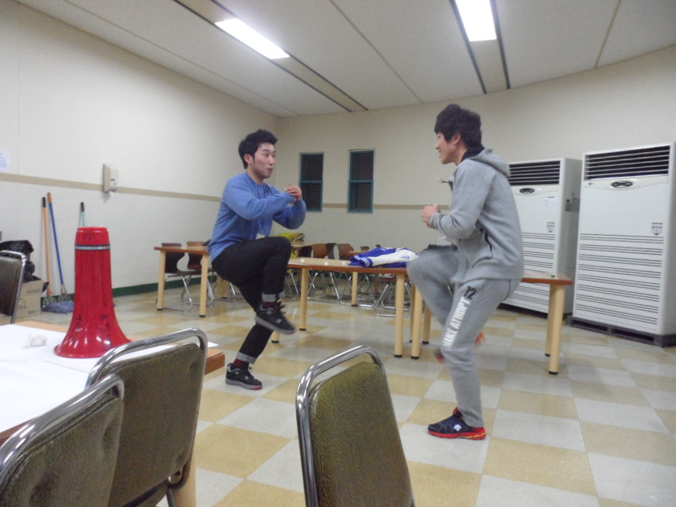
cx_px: 338
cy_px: 254
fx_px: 508
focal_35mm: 26
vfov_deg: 53.1
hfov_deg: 67.3
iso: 400
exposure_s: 1/30
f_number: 3.3
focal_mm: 4.9
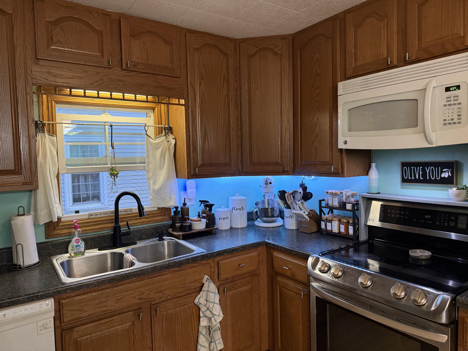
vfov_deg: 56.8
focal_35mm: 24
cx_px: 234
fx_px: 324
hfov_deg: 71.6
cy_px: 176
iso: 250
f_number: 1.78
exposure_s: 1/60
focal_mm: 6.76
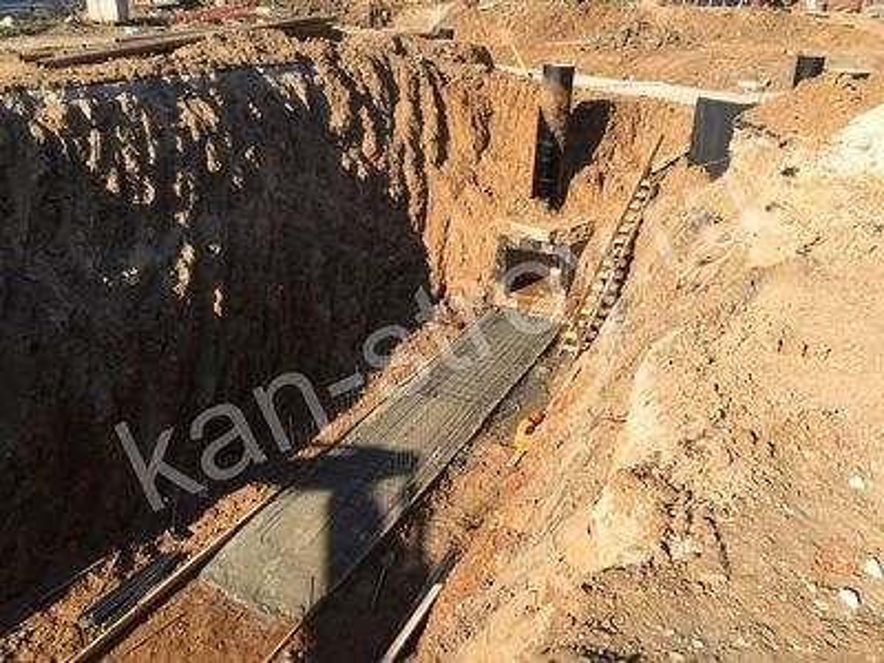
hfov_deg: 61.7
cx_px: 442
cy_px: 332
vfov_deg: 48.2
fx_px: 741
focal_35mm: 29
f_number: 2.2
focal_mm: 4.15
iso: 32
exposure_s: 1/1236
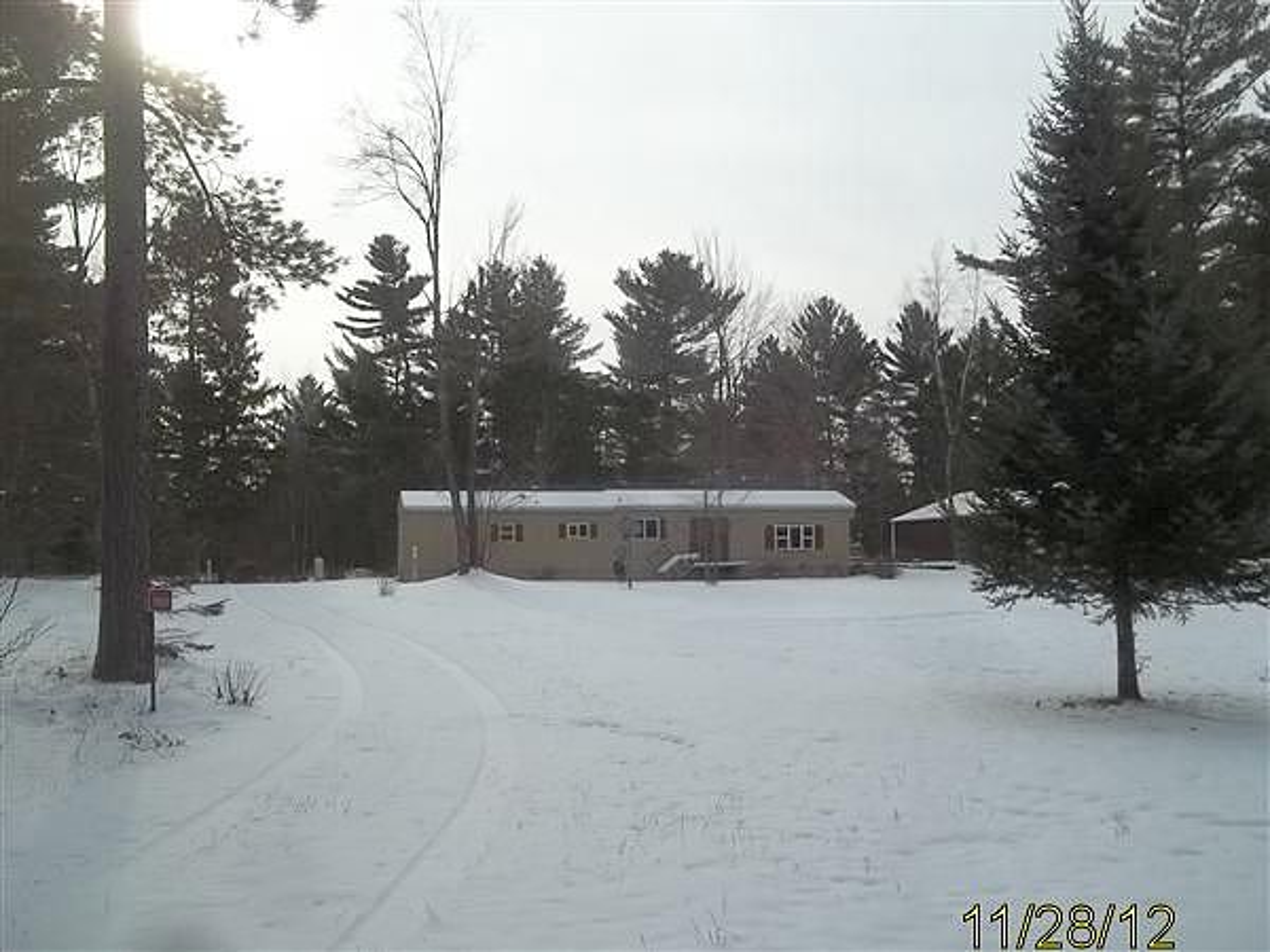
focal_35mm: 32
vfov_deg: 44.2
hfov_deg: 56.8
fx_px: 1174
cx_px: 635
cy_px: 476
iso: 64
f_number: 8.8
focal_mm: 5.7
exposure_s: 1/160
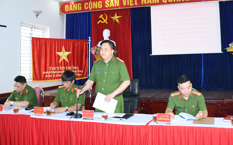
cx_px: 145
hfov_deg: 53.4
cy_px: 55
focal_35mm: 36
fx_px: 229
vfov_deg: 35.2
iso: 1000
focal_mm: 18
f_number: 3.5
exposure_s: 1/200
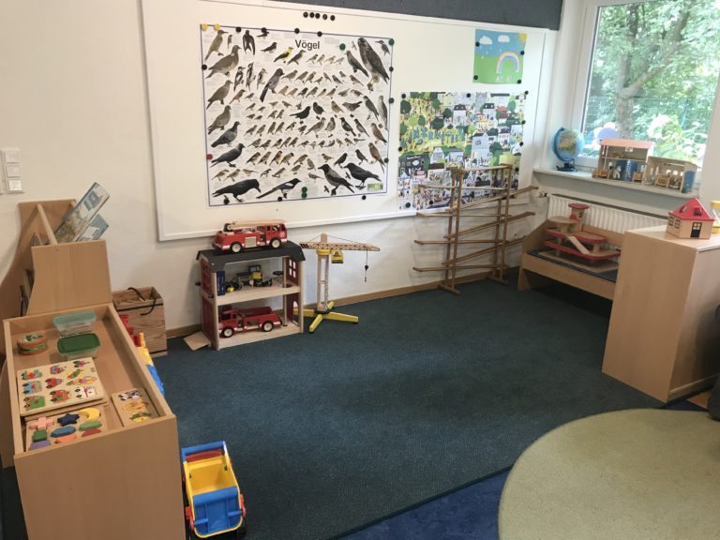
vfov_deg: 49.7
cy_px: 270
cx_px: 360
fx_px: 582
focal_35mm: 28
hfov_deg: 63.4
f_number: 1.8
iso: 40
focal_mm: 3.99
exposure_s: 1/17
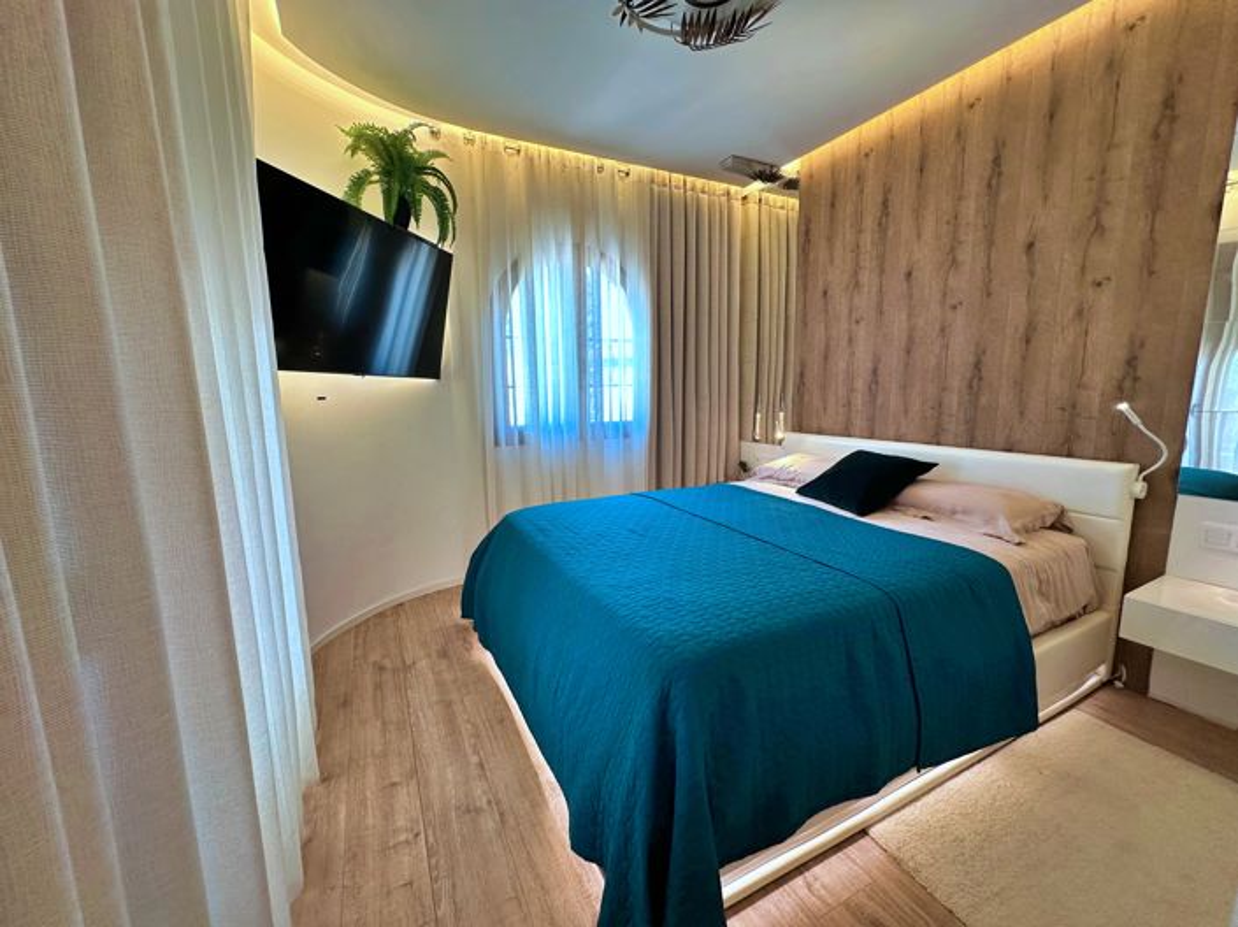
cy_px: 464
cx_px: 619
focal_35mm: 14
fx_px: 500
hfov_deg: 102.1
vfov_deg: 85.6
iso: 160
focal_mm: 2.22
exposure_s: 1/100
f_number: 2.2
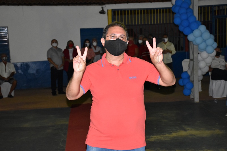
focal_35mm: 68
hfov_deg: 29.9
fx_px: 426
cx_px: 114
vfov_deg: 20.2
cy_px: 76
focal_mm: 45
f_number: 5.6
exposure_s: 1/200
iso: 3200
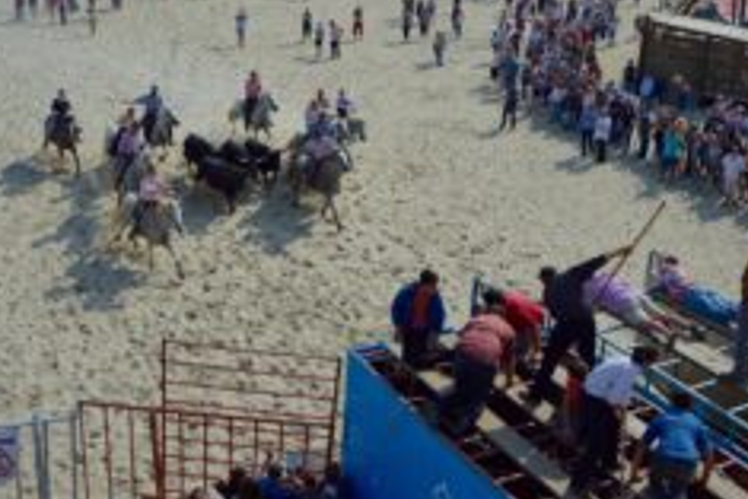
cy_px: 138
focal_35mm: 46
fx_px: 956
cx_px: 363
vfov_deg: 28.9
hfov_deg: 42.7
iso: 100
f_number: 3.5
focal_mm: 18
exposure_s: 1/2000
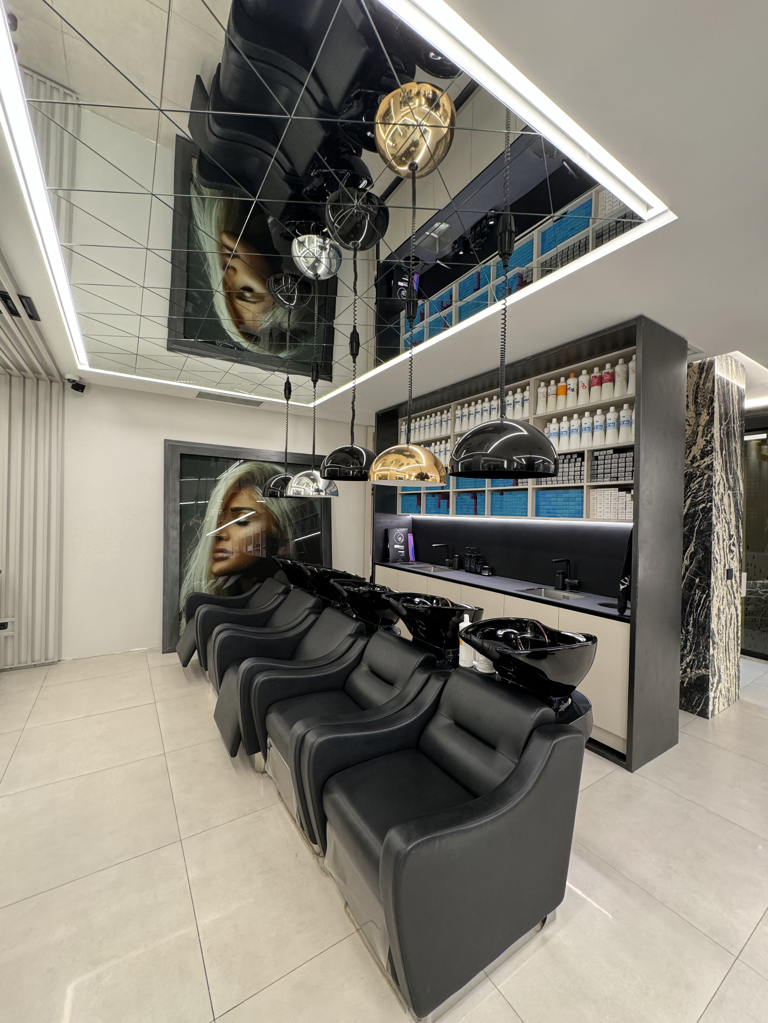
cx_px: 384
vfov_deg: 102.1
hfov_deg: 85.7
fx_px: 414
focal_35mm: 14
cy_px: 512
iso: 250
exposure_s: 1/50
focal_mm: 2.22
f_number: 2.2
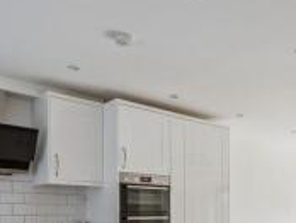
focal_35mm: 42
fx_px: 360
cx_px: 226
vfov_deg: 32.0
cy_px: 219
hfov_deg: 43.2
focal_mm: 16
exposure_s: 1/8
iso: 320
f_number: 5.6
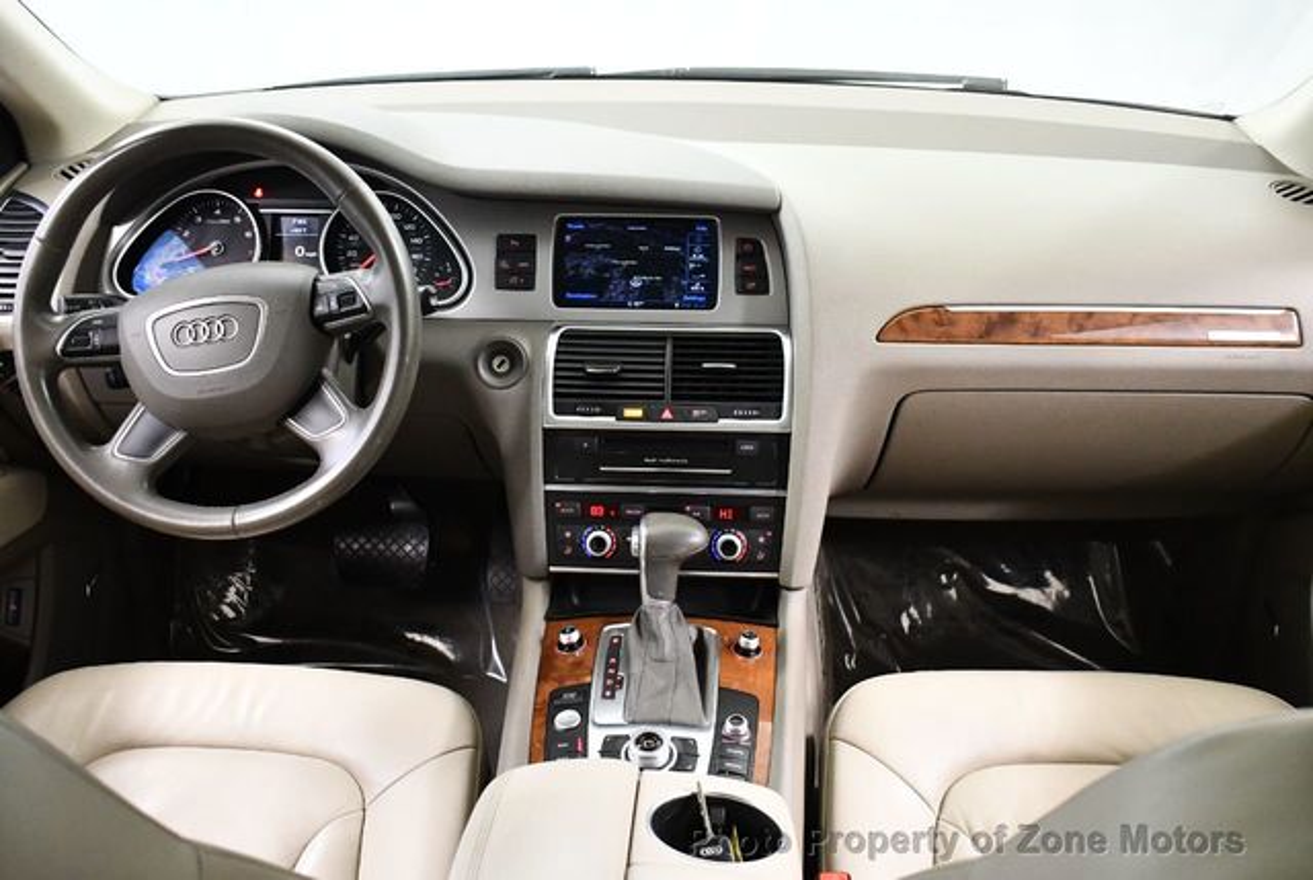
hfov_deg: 53.1
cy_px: 440
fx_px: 1315
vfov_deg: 37.0
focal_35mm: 36
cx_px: 656
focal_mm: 18
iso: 3200
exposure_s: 1/80
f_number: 3.5
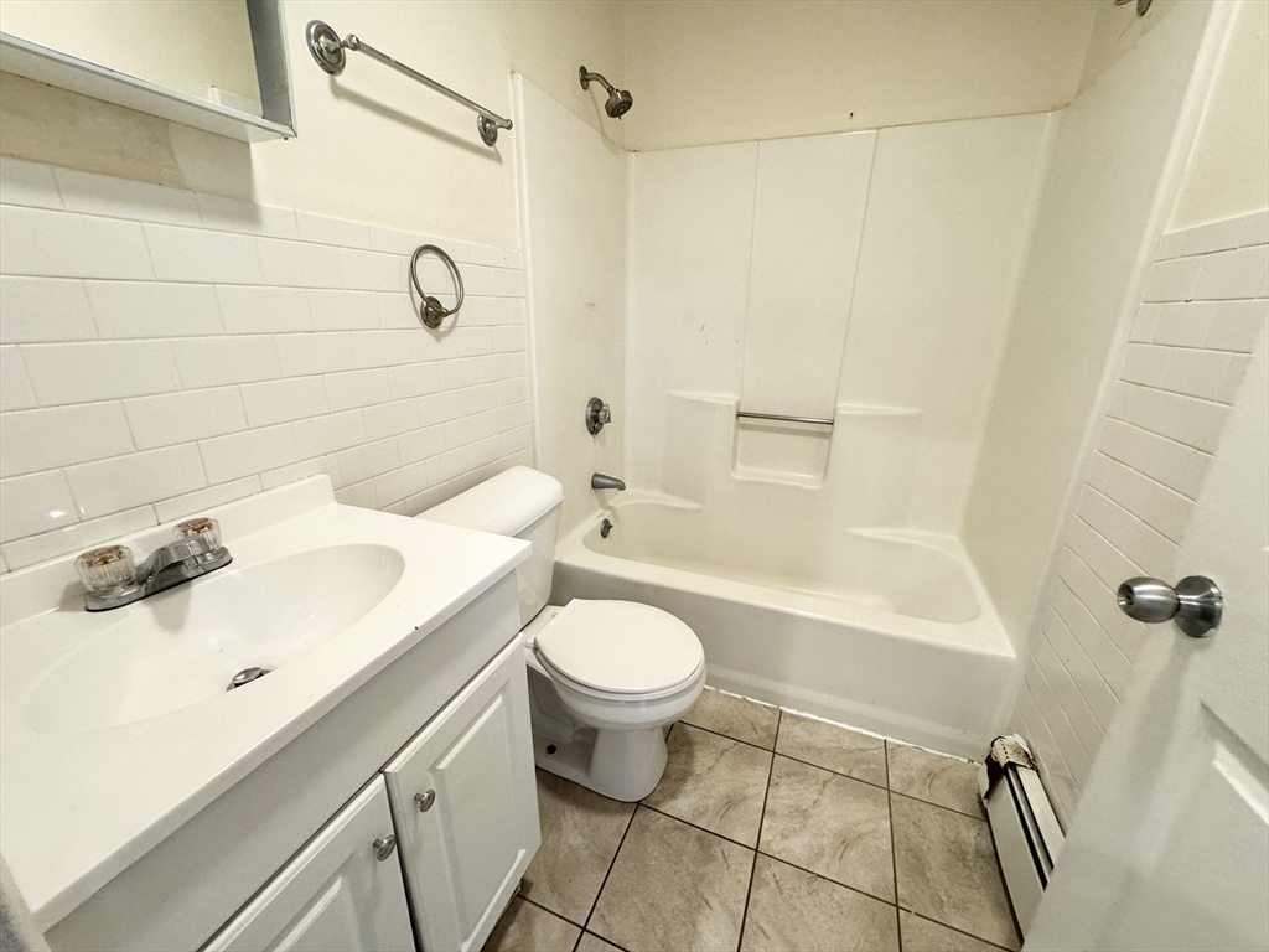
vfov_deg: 85.7
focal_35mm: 14
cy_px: 476
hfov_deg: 102.1
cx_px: 634
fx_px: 513
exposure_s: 1/60
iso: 250
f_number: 2.2
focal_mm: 2.22
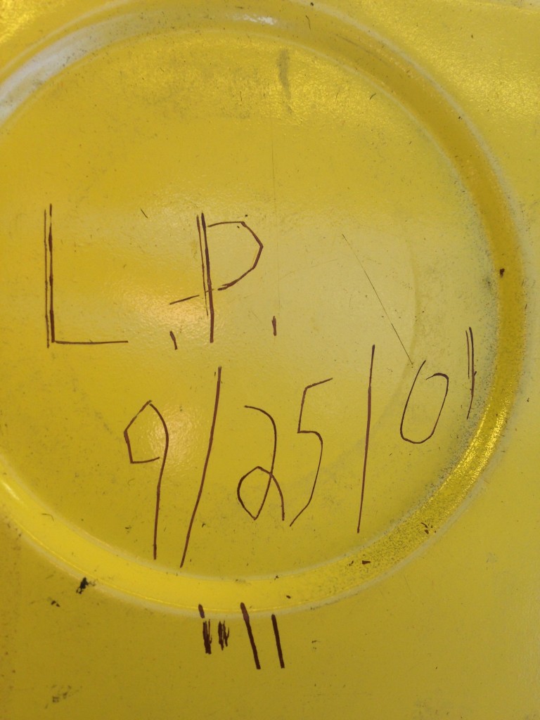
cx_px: 270
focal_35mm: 33
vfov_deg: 55.4
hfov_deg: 42.9
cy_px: 360
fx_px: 686
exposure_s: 1/120
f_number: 2.4
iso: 50
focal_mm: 4.12
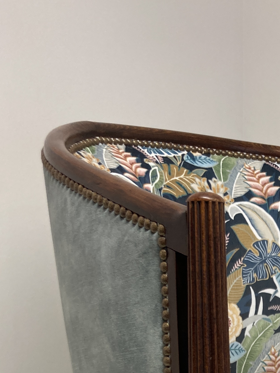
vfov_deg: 26.1
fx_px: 733
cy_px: 420
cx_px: 310
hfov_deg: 20.6
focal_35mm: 68
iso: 50
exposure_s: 1/50
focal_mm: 3.99
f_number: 1.8
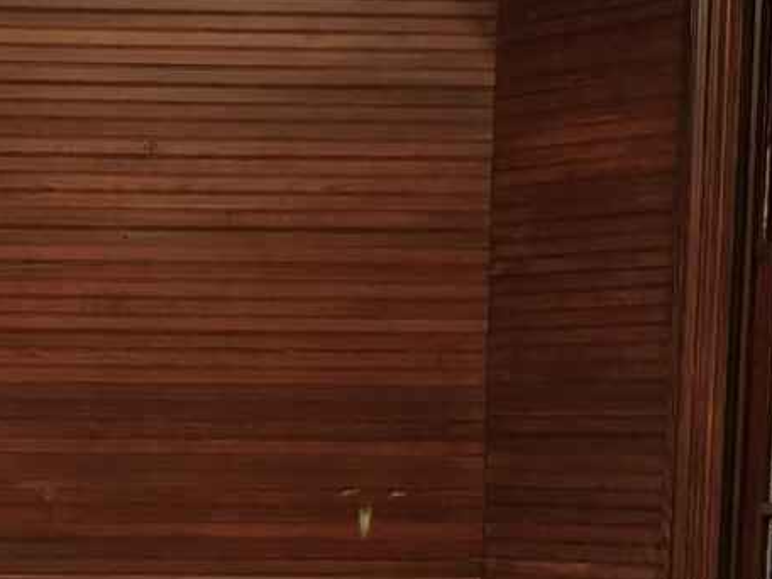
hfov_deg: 20.5
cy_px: 656
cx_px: 28
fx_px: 2074
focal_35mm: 93
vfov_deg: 15.4
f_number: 1.78
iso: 800
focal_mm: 6.76
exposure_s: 1/30
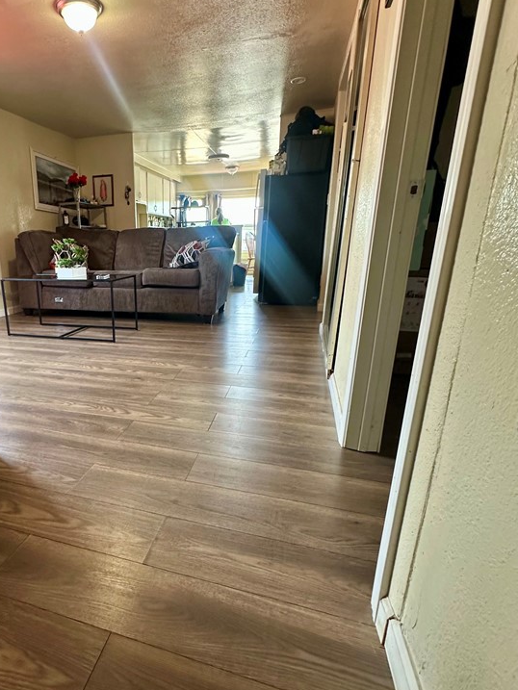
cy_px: 358
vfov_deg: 81.7
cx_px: 156
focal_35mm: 20
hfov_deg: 63.6
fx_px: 399
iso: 250
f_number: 2.2
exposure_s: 1/60
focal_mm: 2.22
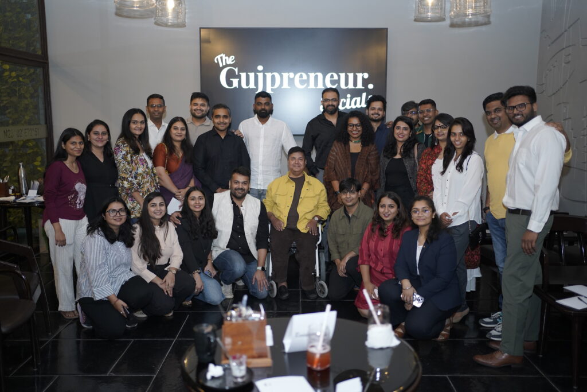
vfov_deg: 37.9
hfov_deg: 54.4
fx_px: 571
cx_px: 294
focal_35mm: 35
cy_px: 196
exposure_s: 1/100
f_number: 1.8
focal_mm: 35
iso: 1250
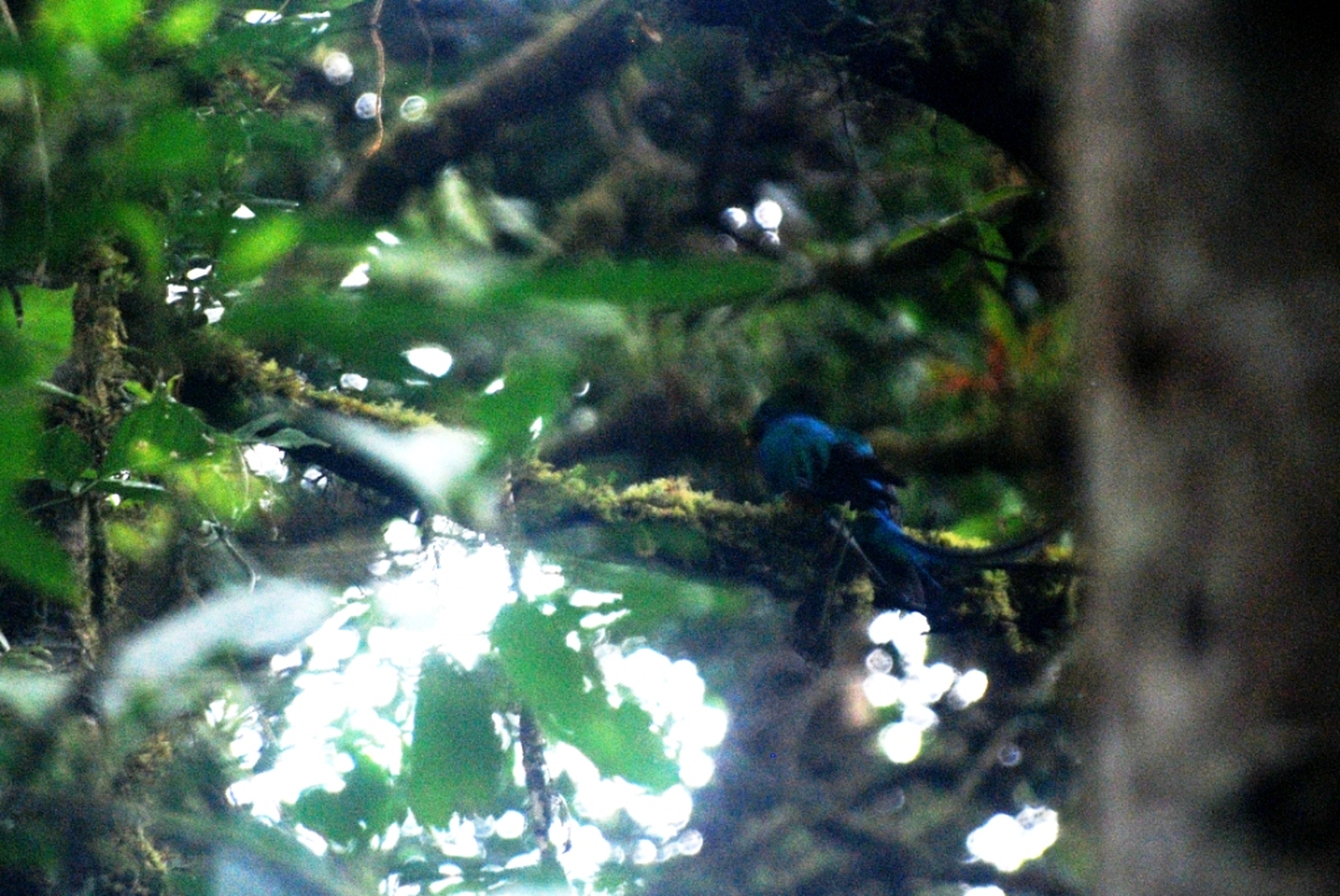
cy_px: 448
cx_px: 670
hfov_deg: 5.1
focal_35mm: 405
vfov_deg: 3.4
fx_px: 15090
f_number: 5.6
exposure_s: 1/160
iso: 400
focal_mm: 270
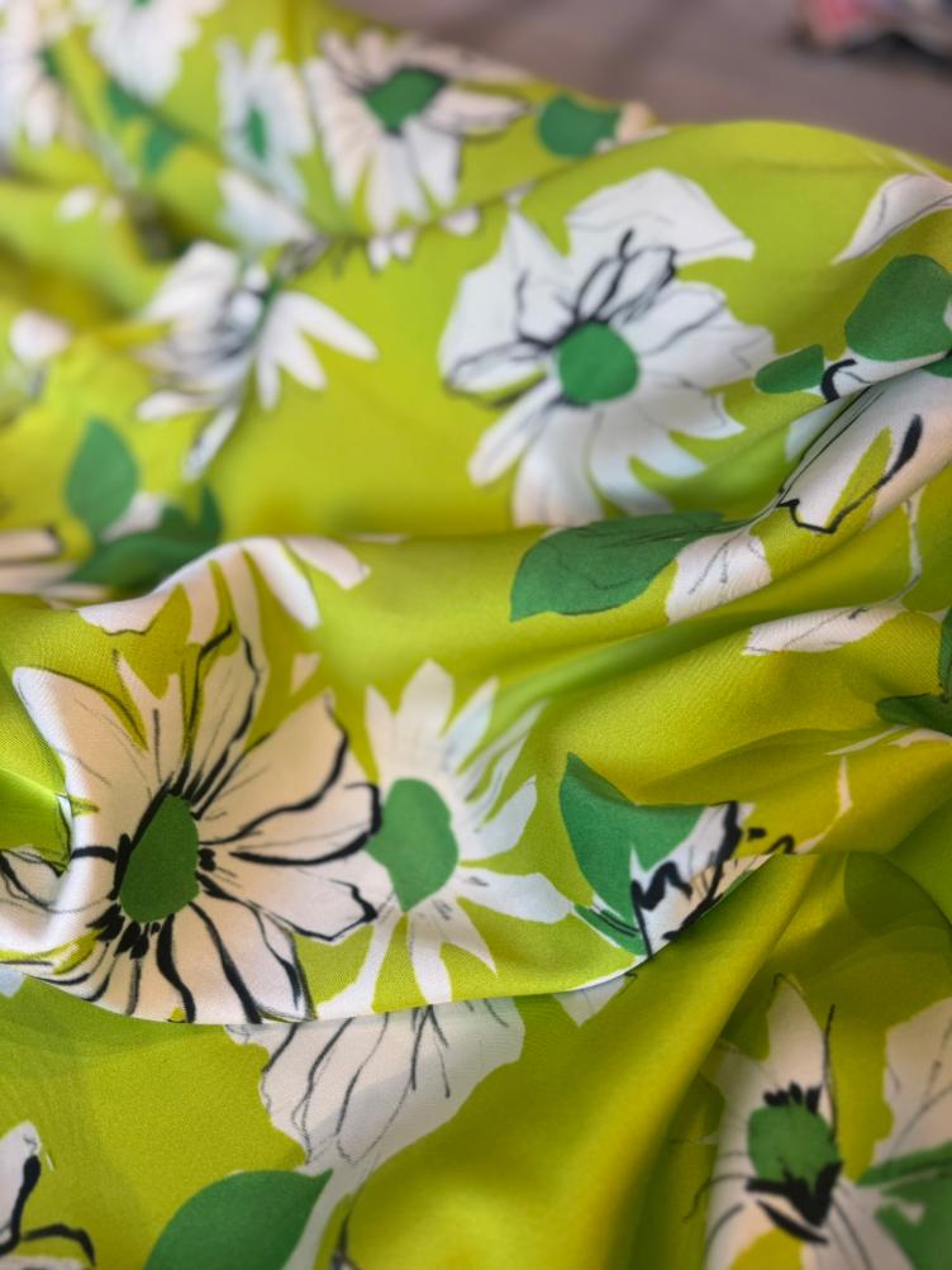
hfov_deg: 56.8
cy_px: 635
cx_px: 476
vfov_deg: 71.6
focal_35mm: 24
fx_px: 880
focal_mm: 6.76
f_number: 1.78
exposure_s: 1/100
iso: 100
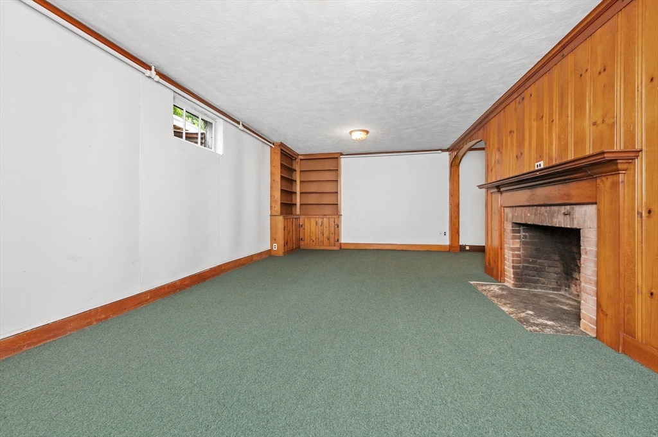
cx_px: 329
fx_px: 256
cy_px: 218
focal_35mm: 14
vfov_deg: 81.1
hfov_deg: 104.3
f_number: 5.6
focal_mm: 14
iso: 1600
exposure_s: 1/100
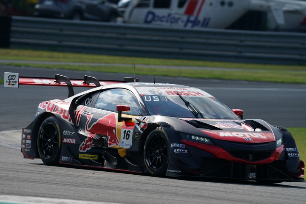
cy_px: 102
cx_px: 153
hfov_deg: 3.4
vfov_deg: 2.3
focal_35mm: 600
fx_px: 5100
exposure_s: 1/640
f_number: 8
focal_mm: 600
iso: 200
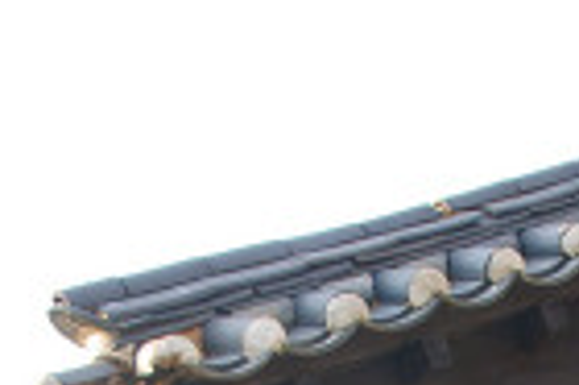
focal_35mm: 128
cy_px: 836
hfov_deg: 16.0
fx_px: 2048
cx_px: 451
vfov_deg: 9.8
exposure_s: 1/125
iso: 200
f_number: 7.1
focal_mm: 17
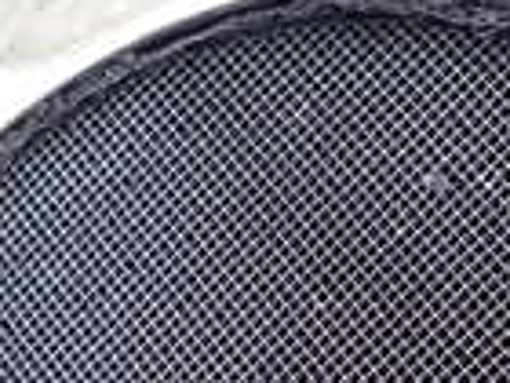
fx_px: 1576
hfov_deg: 18.3
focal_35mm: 107
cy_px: 598
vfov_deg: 13.0
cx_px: 350
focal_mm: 4.5
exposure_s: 1/125
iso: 100
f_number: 2.8
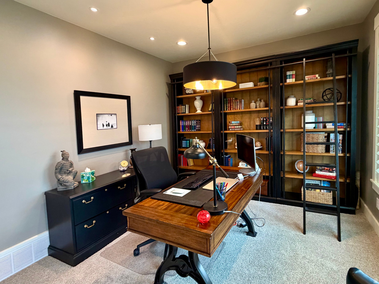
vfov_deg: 85.7
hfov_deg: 102.1
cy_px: 142
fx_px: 153
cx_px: 190
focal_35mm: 14
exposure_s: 1/120
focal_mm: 2.22
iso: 250
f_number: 2.2
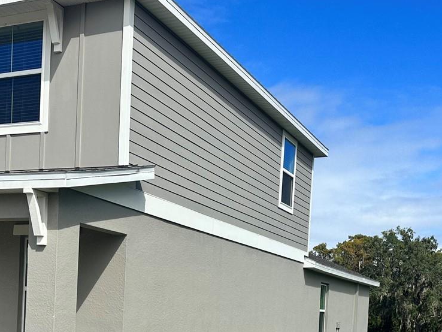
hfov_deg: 36.8
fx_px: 664
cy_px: 319
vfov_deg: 26.8
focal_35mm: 52
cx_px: 210
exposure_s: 1/6211
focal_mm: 6.86
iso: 80
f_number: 1.78
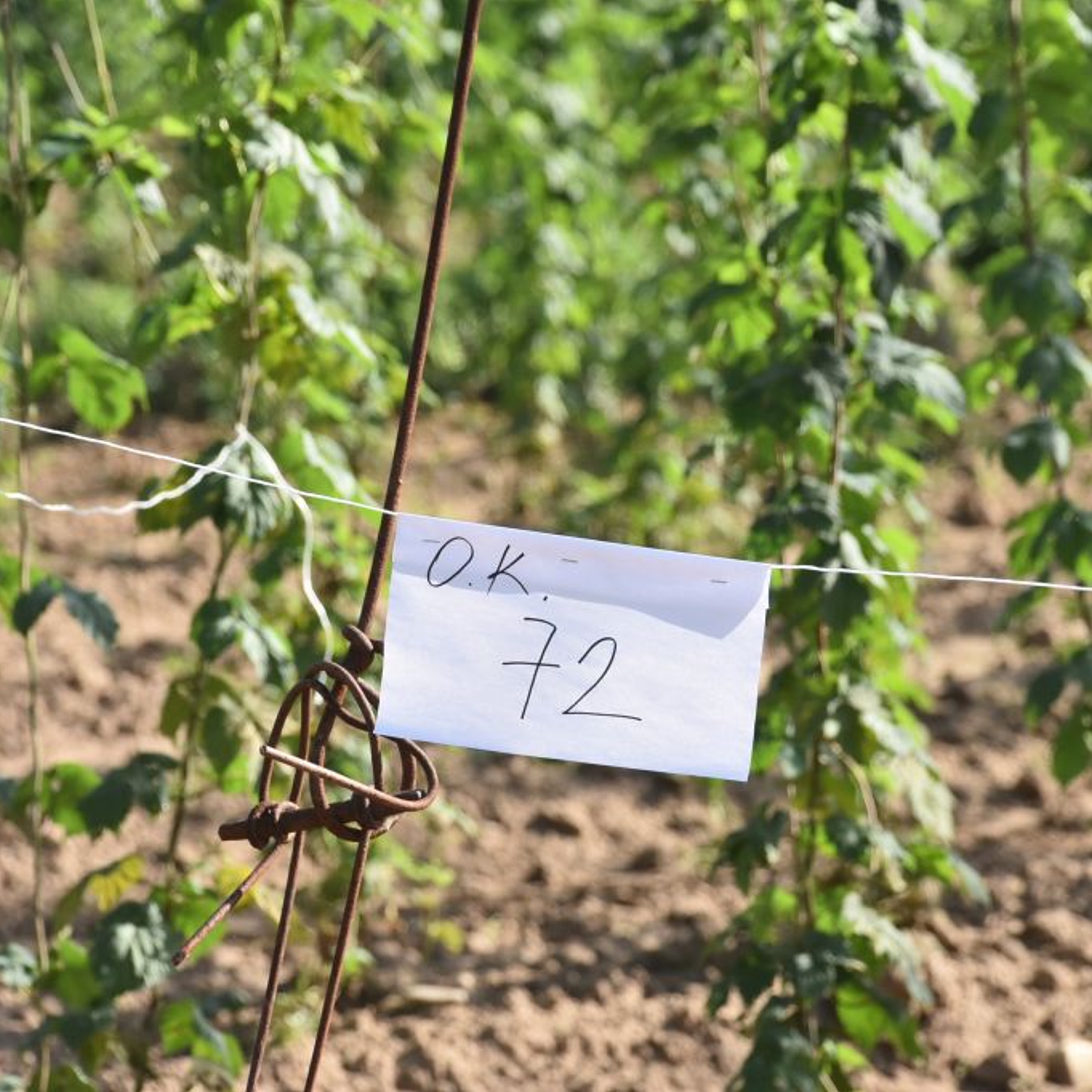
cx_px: 607
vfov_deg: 6.8
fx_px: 9231
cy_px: 546
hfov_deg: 6.8
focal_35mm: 259
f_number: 8
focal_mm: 135
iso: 800
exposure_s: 1/1000
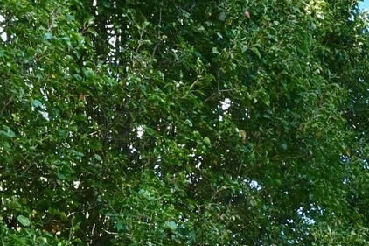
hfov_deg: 16.6
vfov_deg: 10.2
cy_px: 713
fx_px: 1045
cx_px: 672
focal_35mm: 102
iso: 640
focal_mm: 14
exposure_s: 1/320
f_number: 9
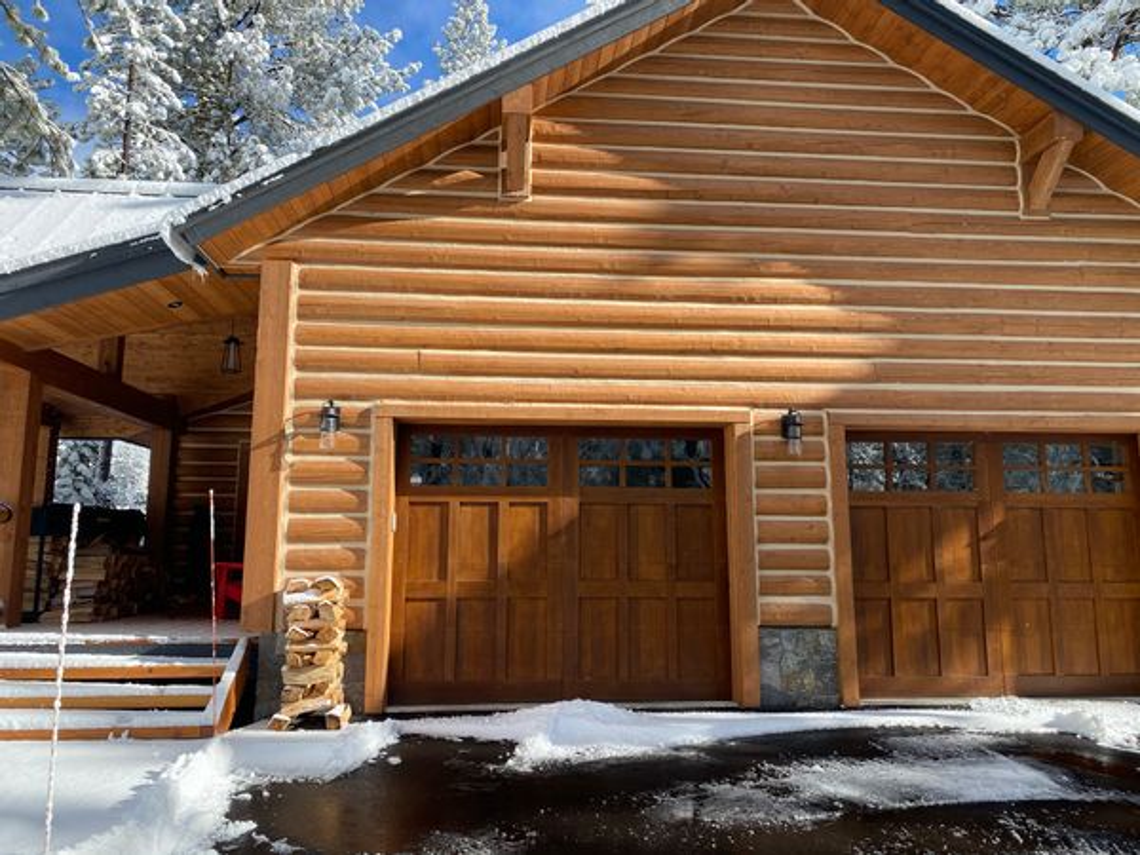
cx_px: 570
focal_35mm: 26
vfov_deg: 53.1
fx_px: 856
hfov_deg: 67.3
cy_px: 428
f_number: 1.8
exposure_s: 1/1395
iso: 32
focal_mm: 4.25
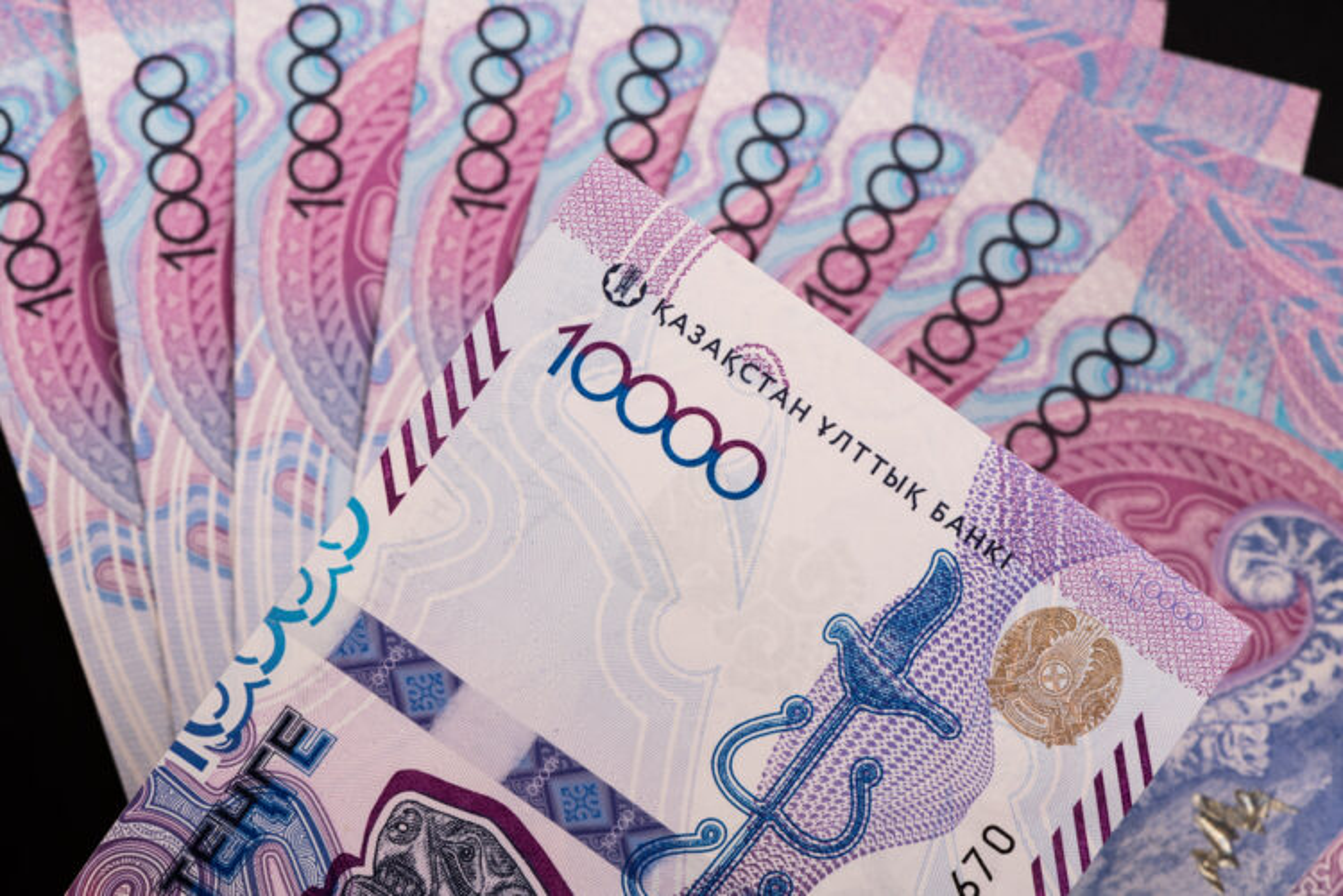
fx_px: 3917
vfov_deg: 13.0
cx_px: 672
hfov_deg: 19.5
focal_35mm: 105
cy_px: 448
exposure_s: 1/125
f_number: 25
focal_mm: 105
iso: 64
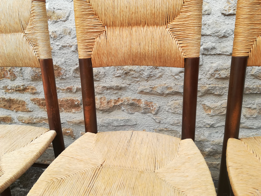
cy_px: 98
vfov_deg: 53.1
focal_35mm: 26
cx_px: 130
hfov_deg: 67.3
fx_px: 196
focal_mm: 3.83
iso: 50
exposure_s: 1/135
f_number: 2.2
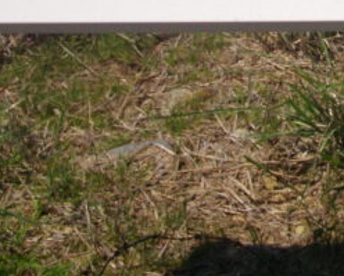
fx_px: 1519
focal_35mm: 149
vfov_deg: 10.1
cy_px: -129
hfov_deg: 12.5
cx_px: 458
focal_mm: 6.2
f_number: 5.6
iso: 100
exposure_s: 1/800
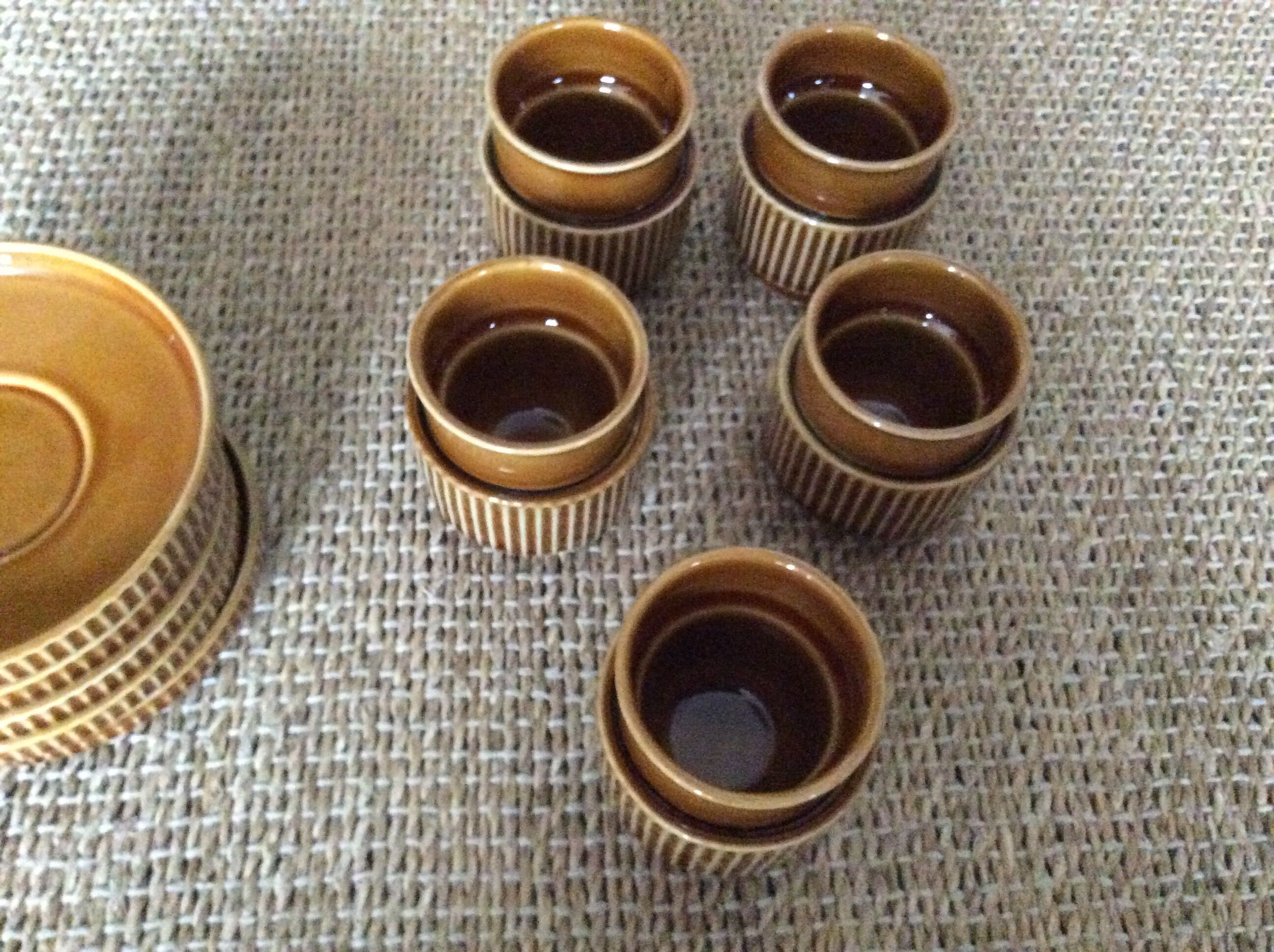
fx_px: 1176
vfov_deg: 44.1
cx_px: 637
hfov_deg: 56.9
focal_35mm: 32
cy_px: 476
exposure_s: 1/17
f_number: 2.4
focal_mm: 3.3
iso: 800
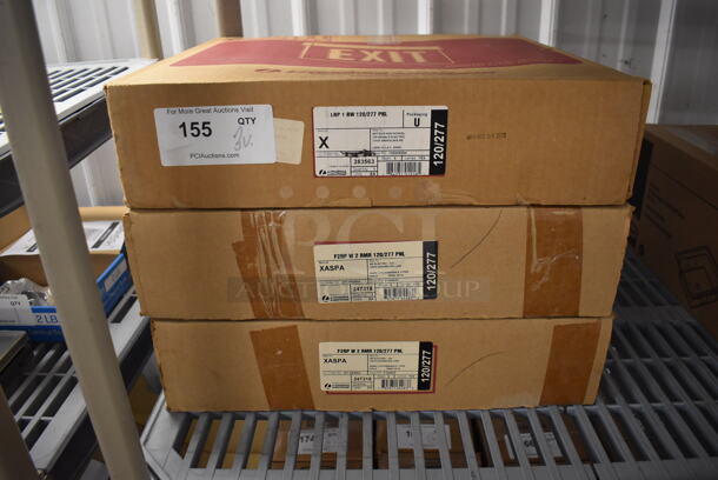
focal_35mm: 27
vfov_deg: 48.0
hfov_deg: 67.3
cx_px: 359
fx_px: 539
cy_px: 240
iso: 1600
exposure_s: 1/125
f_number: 3.5
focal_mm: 18
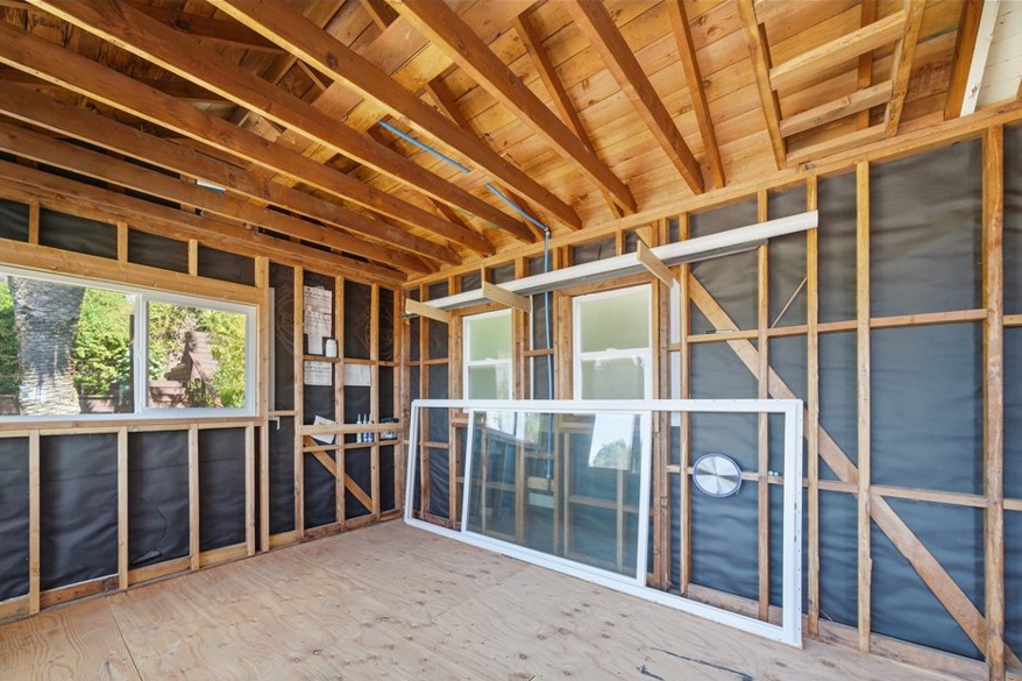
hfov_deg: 103.9
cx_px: 460
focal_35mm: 14
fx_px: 397
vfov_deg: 80.6
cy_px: 396
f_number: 7.1
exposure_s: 1/80
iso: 400
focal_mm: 12
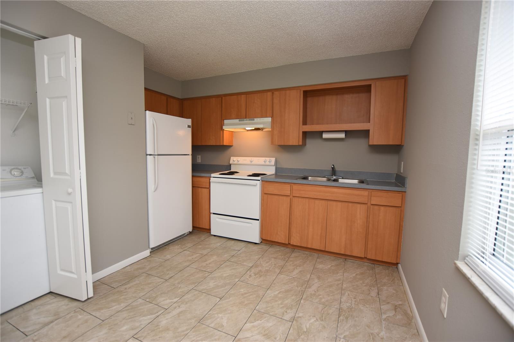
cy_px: 171
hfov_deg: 100.4
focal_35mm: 15
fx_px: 214
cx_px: 257
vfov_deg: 77.3
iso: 100
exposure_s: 1/80
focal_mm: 10
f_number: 3.5
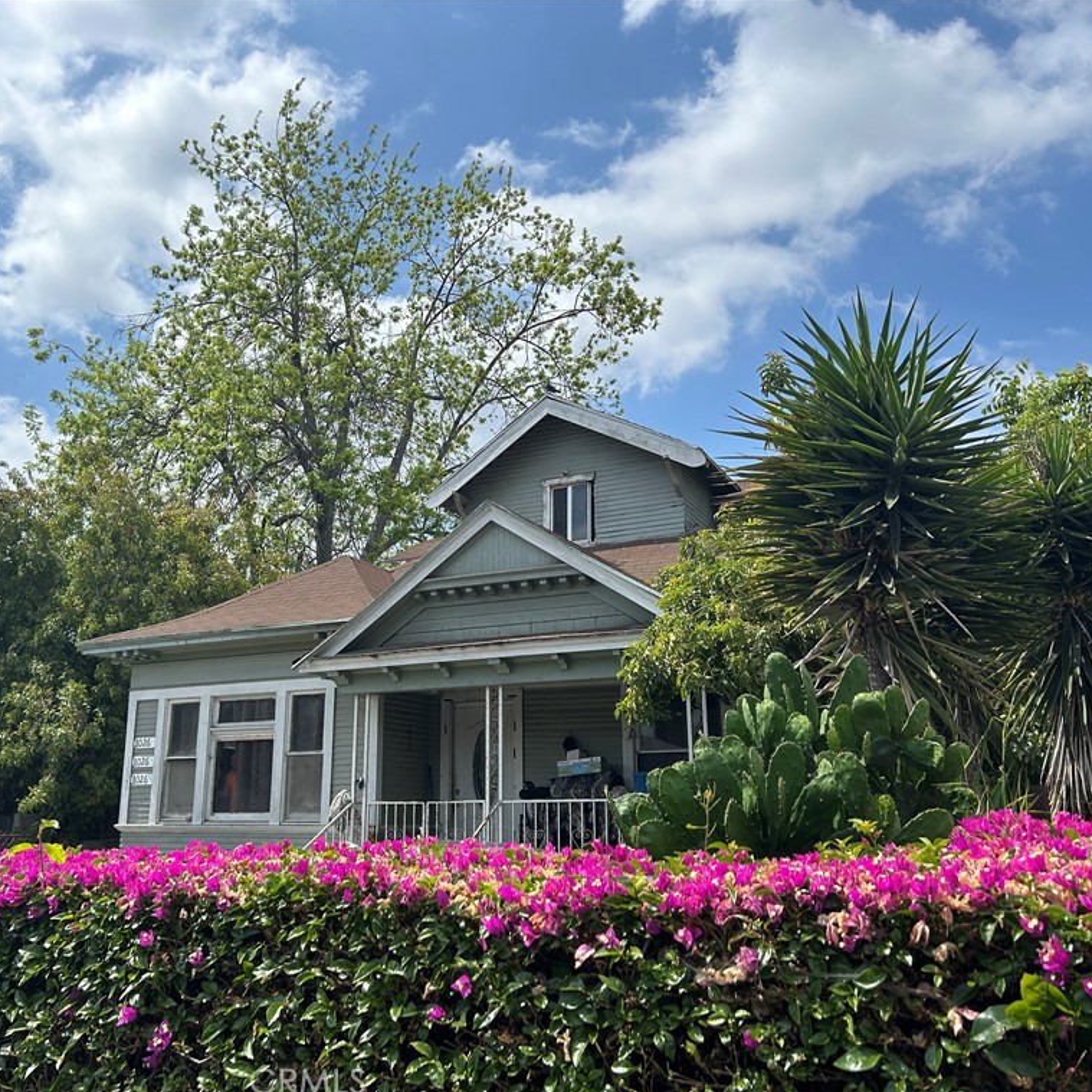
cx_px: 475
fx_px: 1106
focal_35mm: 31
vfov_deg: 52.5
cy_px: 550
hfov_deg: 52.4
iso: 50
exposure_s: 1/5882
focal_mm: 5.7
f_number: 1.5
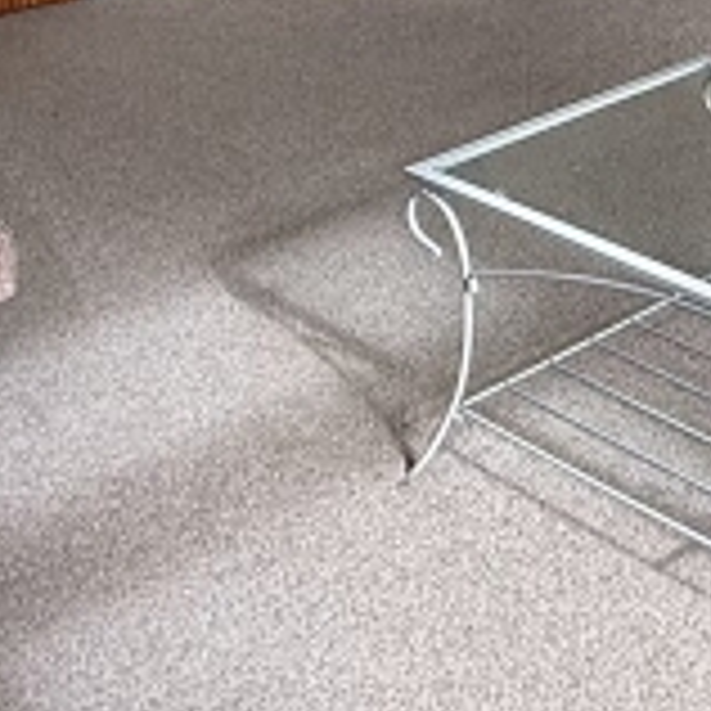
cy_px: -22
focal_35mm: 80
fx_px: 1859
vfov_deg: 20.8
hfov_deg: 20.8
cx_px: 752
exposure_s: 1/99
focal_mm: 2.22
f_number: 2.2
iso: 50
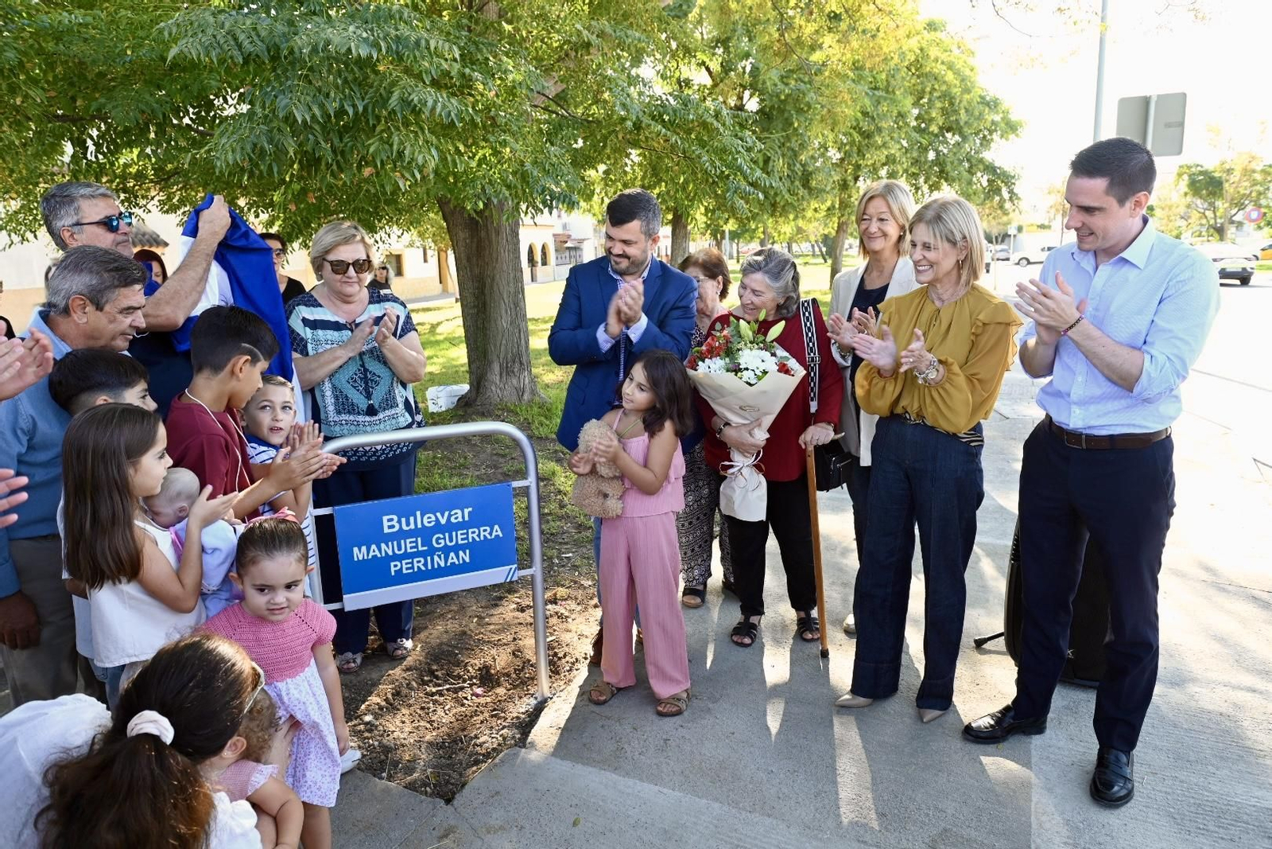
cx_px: 636
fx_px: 848
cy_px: 424
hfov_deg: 73.7
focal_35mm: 24
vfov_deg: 53.1
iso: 400
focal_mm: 24
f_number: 6.3
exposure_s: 1/125
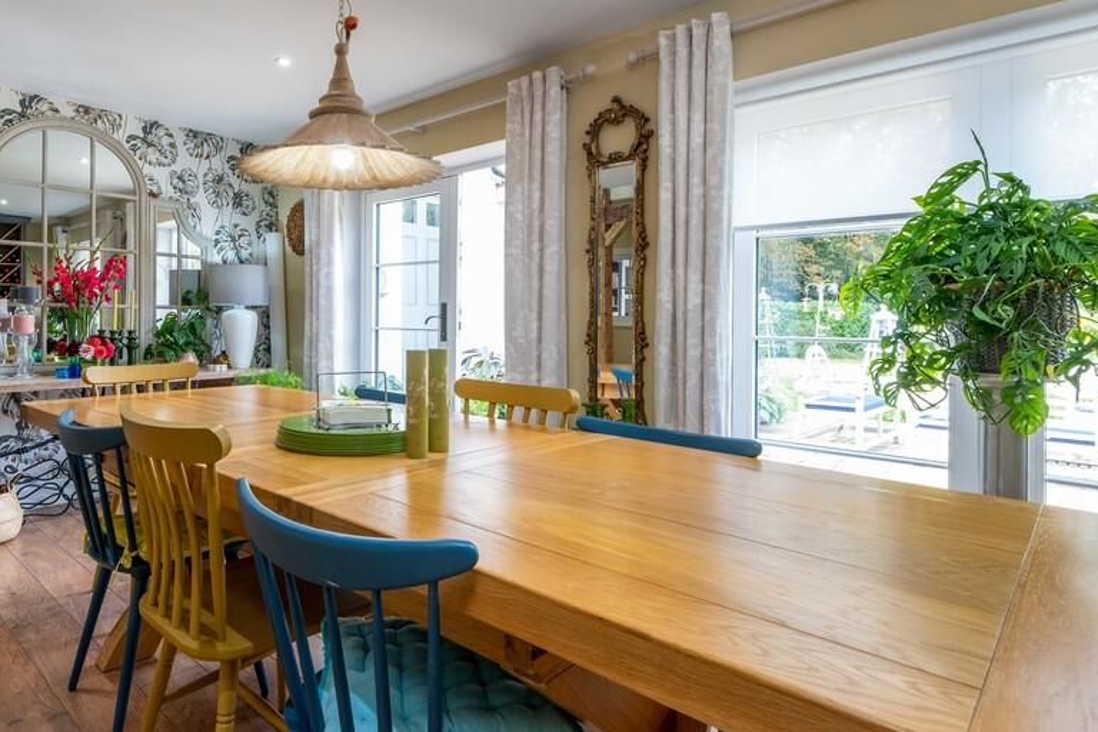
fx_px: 610
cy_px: 305
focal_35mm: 20
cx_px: 410
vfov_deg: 61.6
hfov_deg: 82.4
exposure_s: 1/13
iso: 160
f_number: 7.1
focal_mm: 10.1
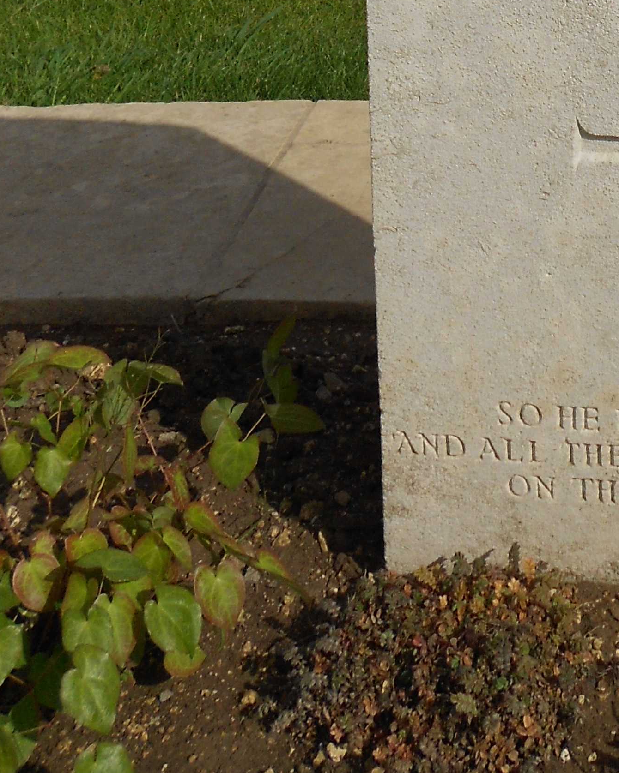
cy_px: -213
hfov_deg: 20.1
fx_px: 1672
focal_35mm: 73
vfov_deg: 23.3
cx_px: 672
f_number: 8.5
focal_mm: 5.1
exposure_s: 1/500
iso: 80
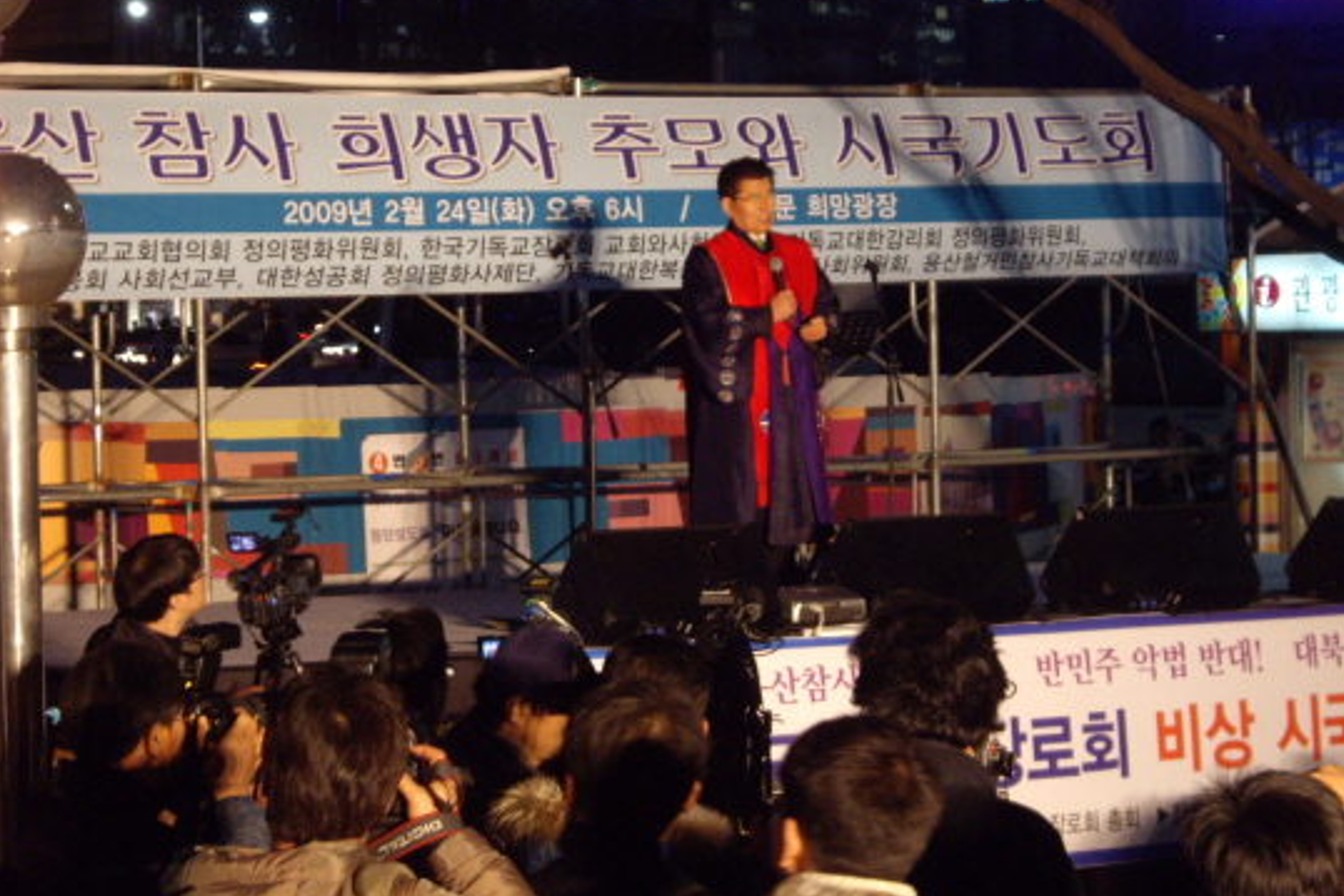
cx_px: 672
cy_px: 408
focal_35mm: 118
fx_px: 4406
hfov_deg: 17.3
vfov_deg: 11.6
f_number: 5.4
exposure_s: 1/10
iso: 400
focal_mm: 23.7
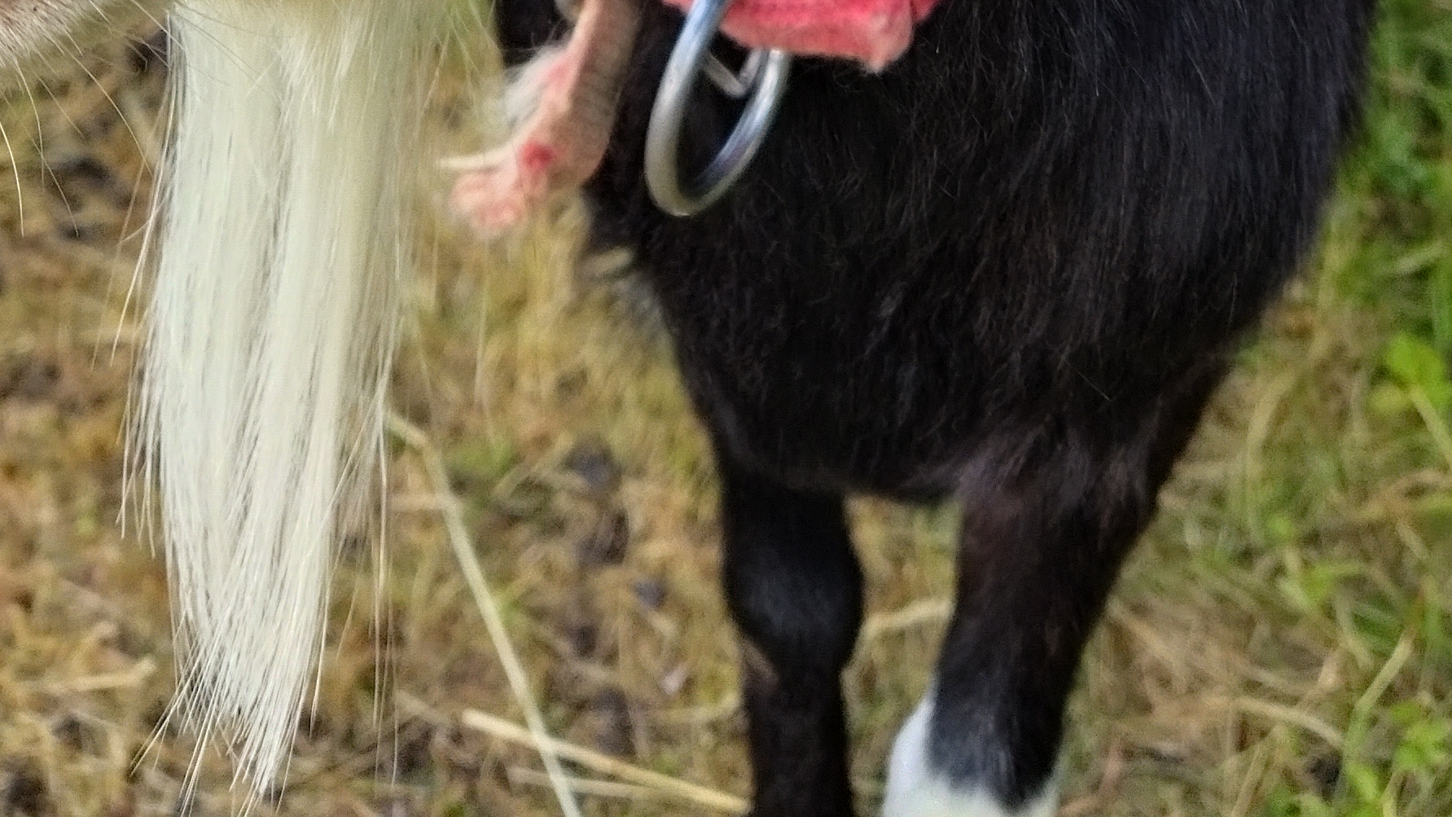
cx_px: 772
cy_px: -745
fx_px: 2541
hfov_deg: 31.9
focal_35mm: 66
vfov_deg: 15.2
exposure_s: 1/194
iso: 99
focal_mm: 4.71
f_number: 1.79
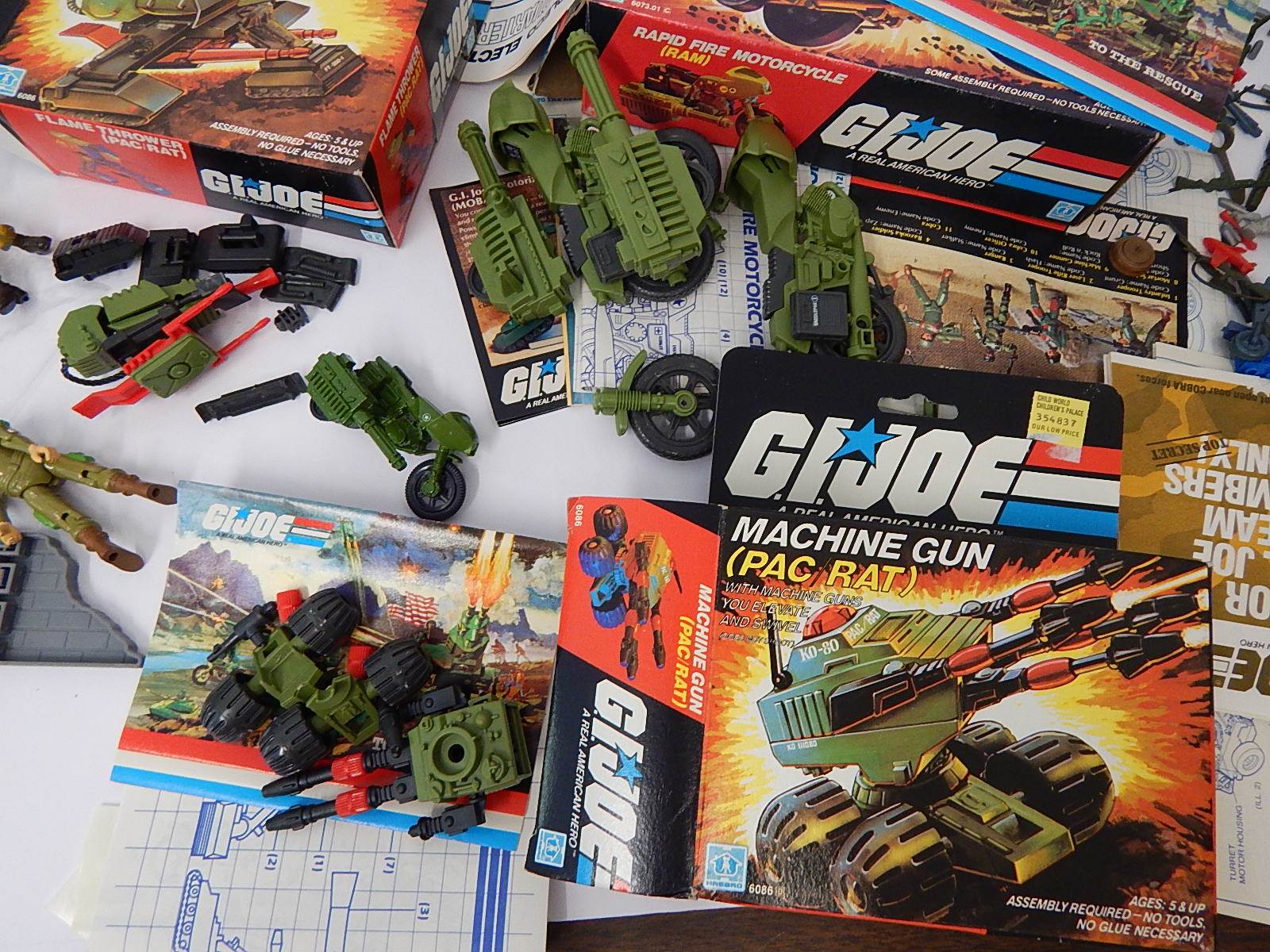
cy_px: 476
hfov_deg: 76.4
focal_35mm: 22
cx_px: 635
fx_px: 807
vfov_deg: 61.1
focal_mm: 4
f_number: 3
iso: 280
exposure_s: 1/30
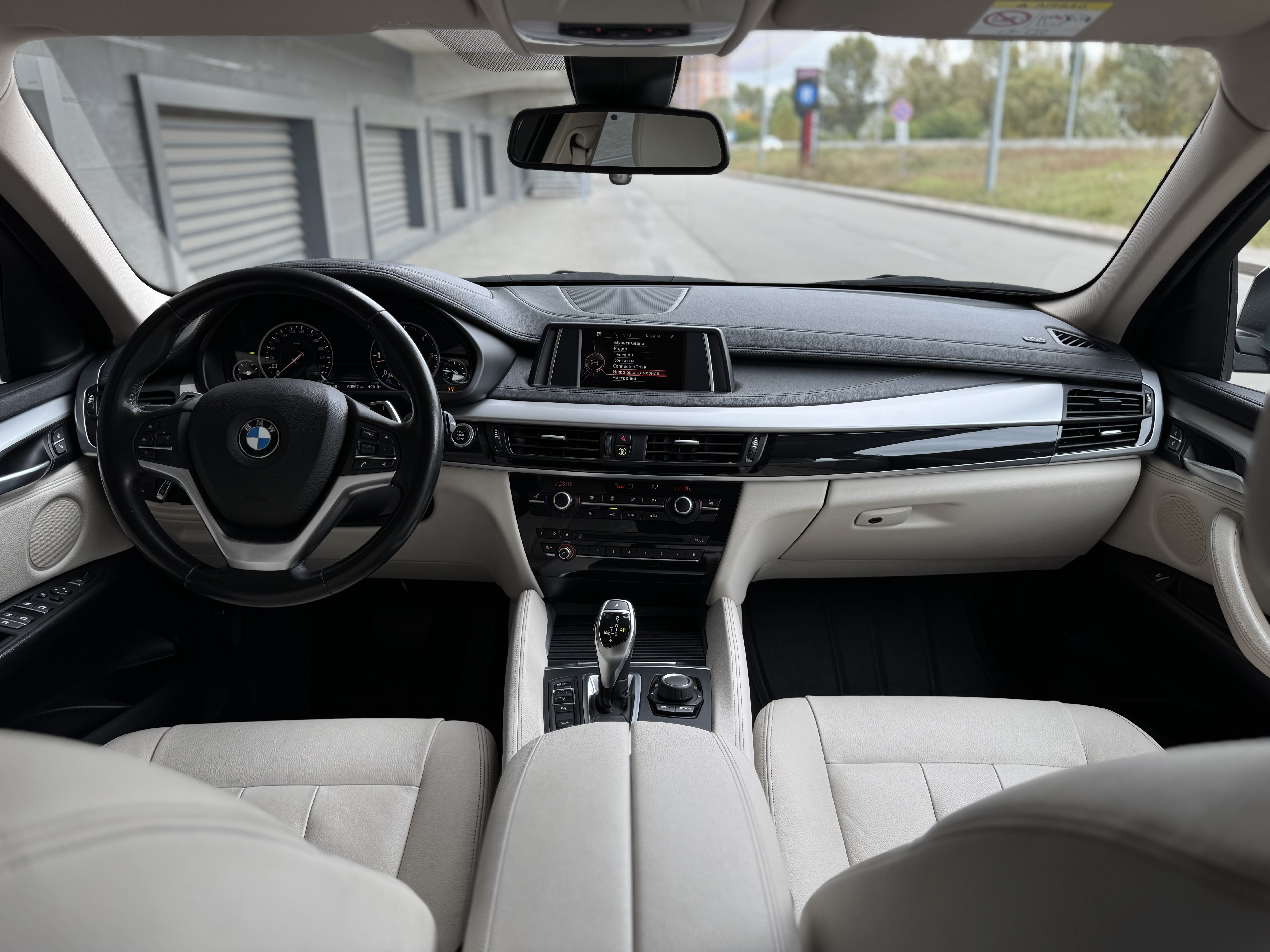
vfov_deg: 56.8
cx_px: 635
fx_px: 881
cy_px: 476
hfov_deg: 71.6
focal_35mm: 24
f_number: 1.78
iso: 80
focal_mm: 6.76
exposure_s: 1/139
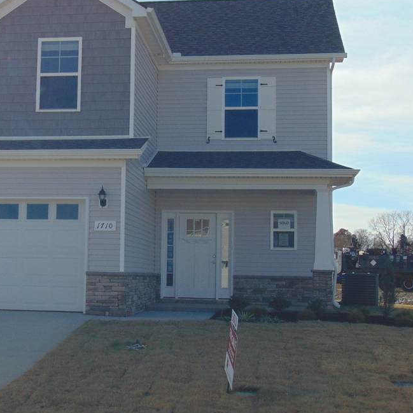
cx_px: 114
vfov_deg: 25.3
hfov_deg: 25.1
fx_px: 918
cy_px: 186
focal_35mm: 68
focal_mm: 6.9
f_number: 8.5
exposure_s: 1/250
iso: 80
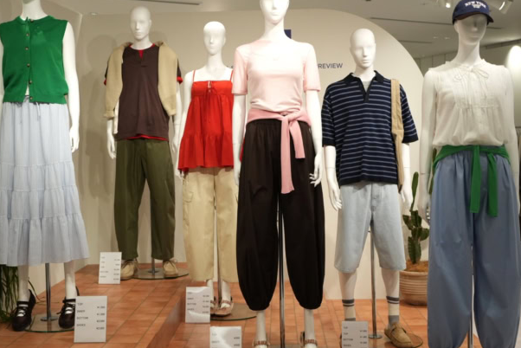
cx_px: 259
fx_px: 738
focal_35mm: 51
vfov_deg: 26.5
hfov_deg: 38.9
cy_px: 165
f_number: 2.8
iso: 1600
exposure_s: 1/800
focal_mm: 40
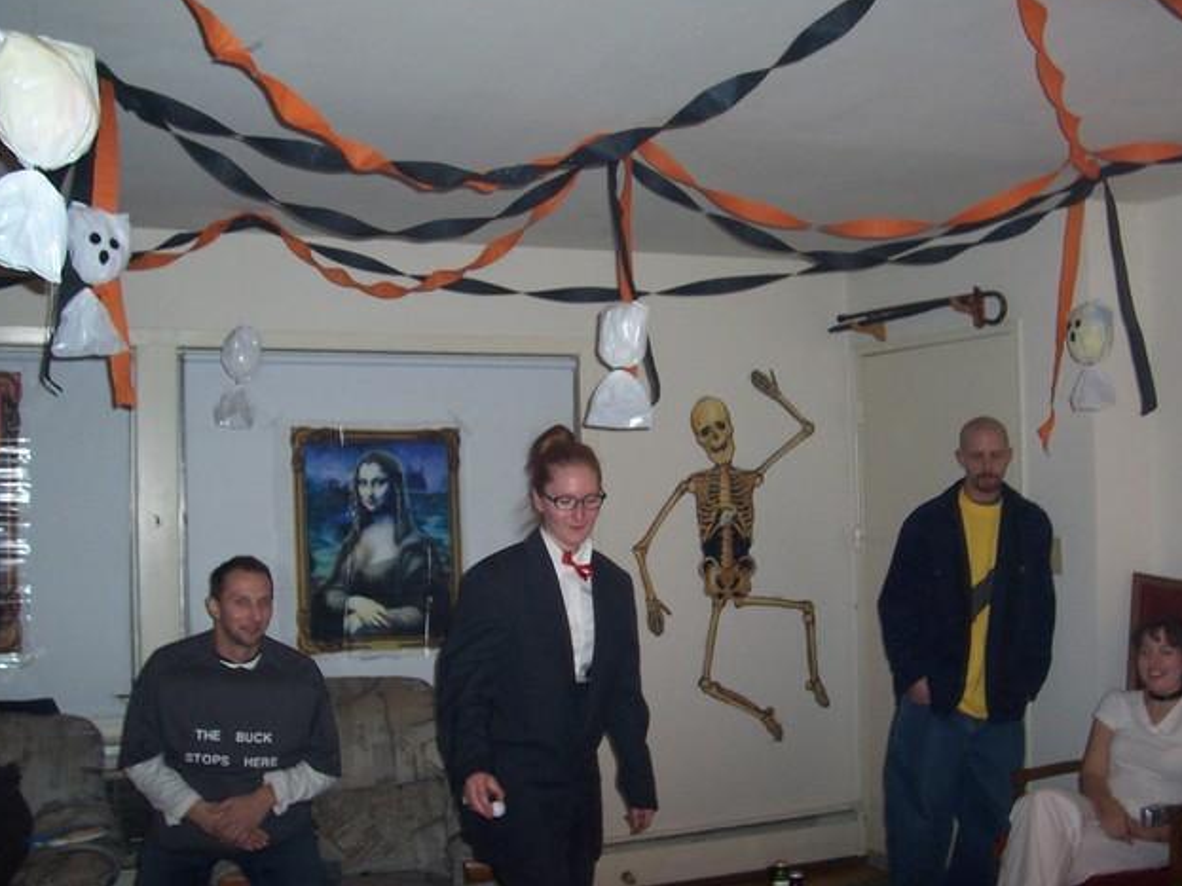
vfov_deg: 37.7
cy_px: 433
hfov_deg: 49.0
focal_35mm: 38
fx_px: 1297
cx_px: 584
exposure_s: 1/60
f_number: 2.8
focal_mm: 5.6
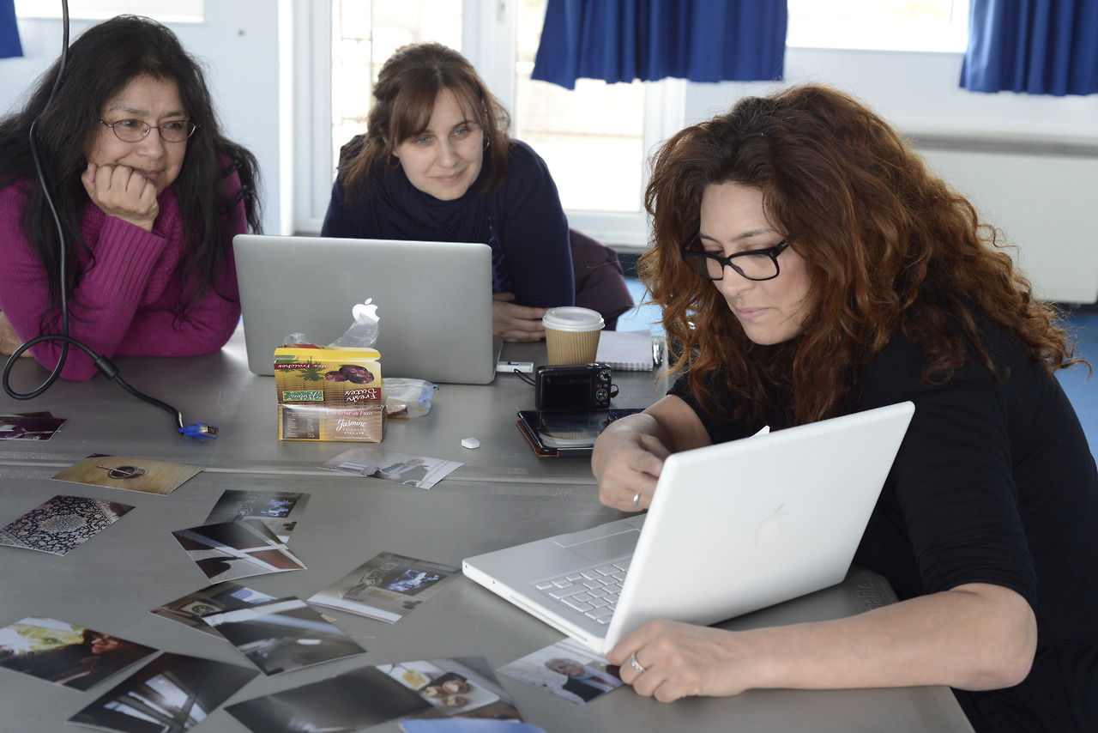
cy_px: 366
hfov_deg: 39.6
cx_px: 549
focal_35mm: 50
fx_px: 1525
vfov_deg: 27.0
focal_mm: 50
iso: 500
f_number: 6.3
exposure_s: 1/60
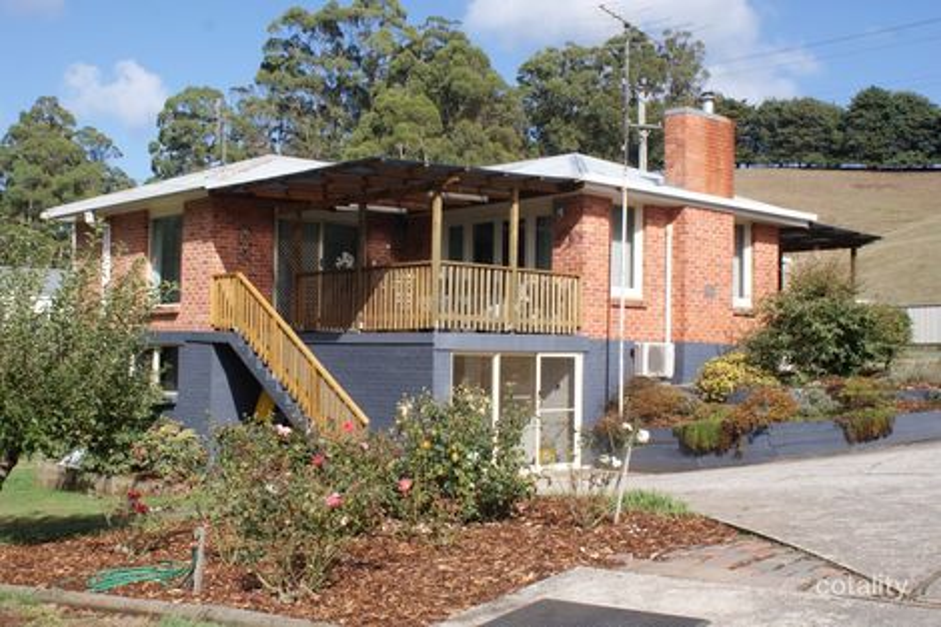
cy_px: 314
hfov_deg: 46.4
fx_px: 1097
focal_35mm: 42
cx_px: 470
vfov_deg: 31.9
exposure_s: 1/100
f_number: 11
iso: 100
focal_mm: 28
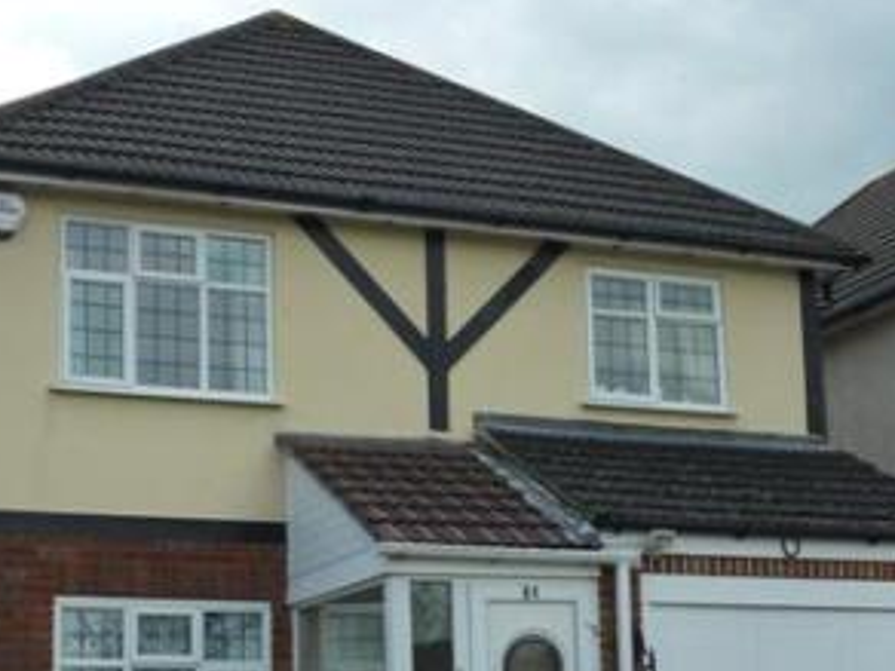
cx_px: 354
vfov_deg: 22.6
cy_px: 535
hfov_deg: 30.2
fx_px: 1655
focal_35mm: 64
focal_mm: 5.3
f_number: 4.5
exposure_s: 1/500
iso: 125
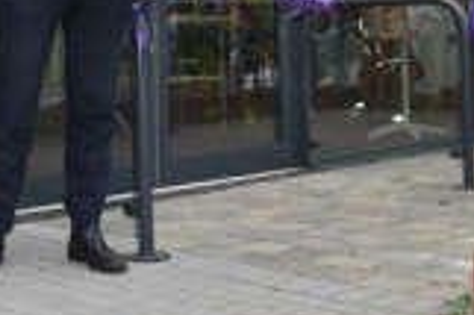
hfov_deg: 22.0
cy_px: -49
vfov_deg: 14.4
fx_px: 1210
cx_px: 132
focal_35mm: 92
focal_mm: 22
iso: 100
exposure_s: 1/250
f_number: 5
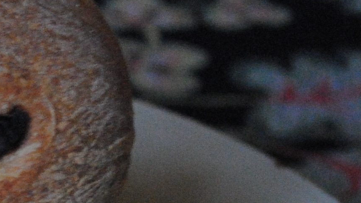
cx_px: -428
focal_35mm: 390
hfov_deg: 5.4
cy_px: 299
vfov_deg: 3.1
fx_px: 3737
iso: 1100
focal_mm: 55
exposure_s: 1/30
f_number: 5.6
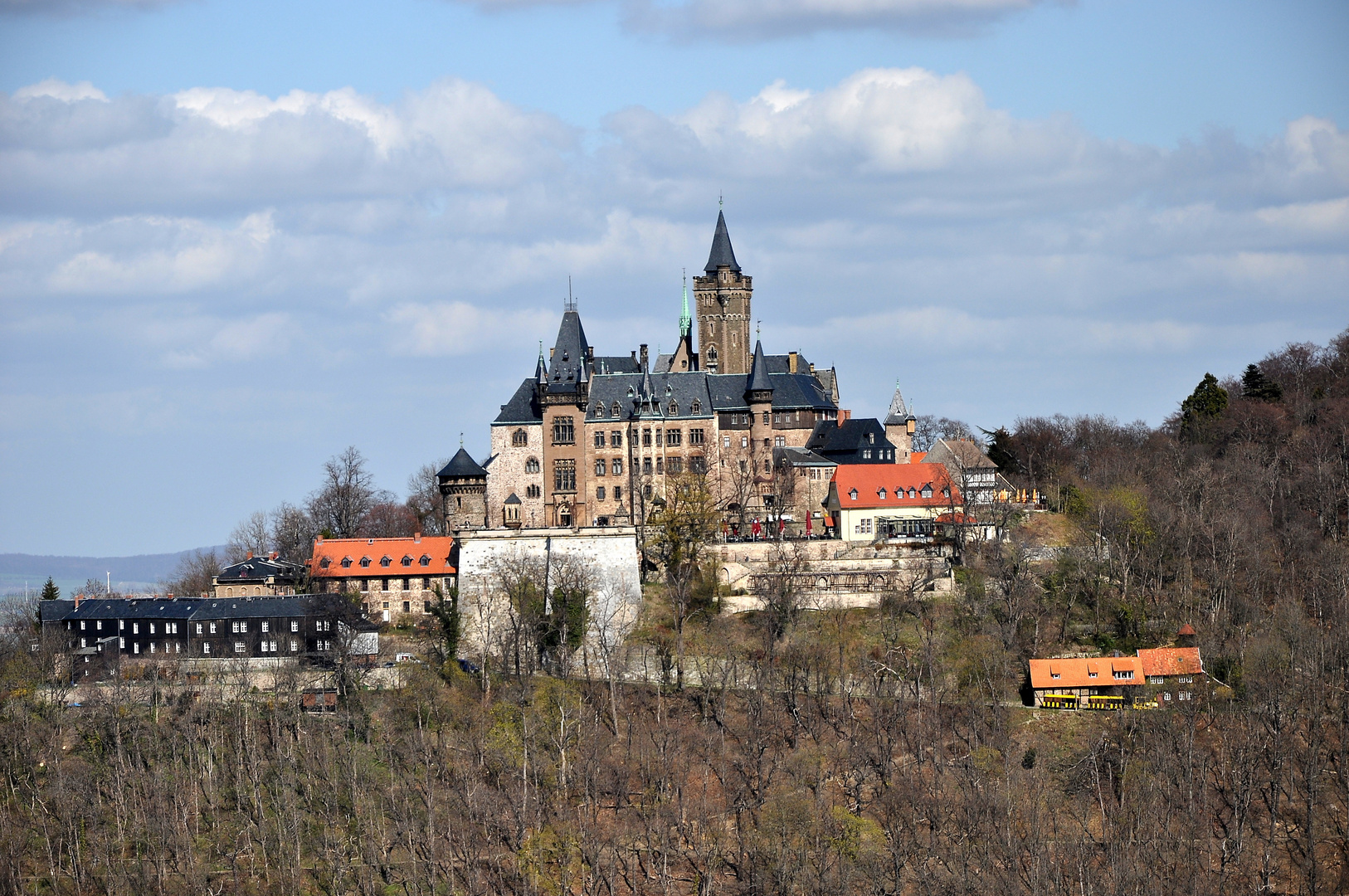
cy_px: 448
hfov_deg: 13.1
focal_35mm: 158
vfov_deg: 8.7
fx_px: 5895
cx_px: 674
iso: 200
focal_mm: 105
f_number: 8
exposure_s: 1/1000
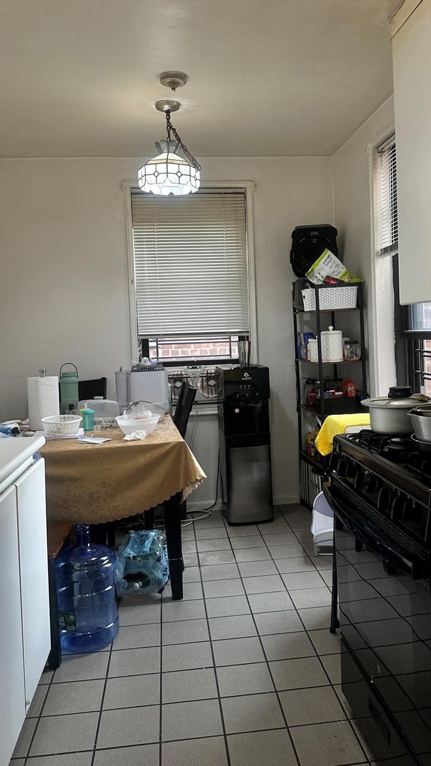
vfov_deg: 64.3
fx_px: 610
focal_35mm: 30
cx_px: 242
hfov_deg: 38.9
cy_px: 363
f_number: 1.78
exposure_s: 1/60
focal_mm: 6.86
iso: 125
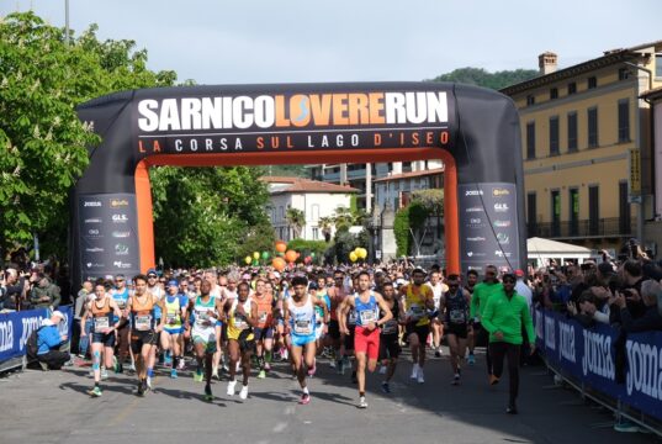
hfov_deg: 26.6
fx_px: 1400
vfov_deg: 18.0
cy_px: 222
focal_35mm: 76
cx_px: 331
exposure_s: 1/400
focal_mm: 50.5
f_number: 6.4
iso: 160
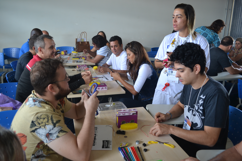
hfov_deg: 61.9
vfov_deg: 43.6
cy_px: 80
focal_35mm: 30
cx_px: 121
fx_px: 202
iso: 400
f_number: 3.8
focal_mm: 20
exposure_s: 1/50
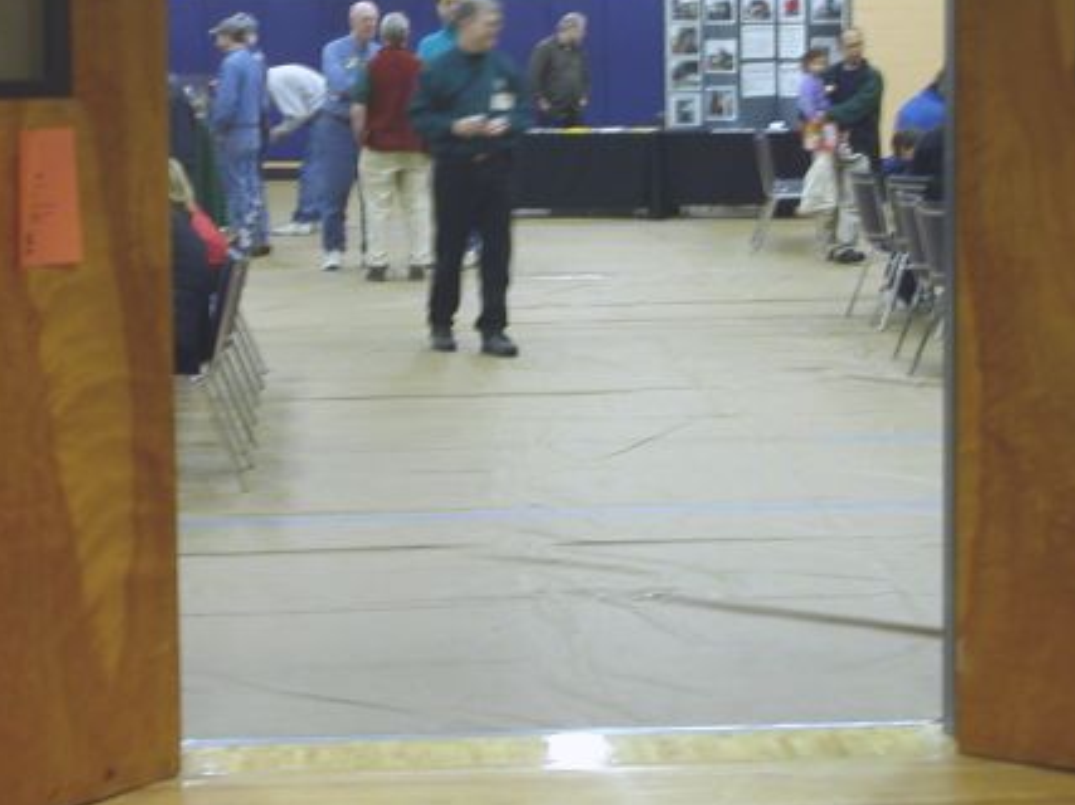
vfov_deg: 16.4
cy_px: 254
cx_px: 582
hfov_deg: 21.8
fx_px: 2794
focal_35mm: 90
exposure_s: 1/11.3
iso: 100
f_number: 3.5
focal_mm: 9.7
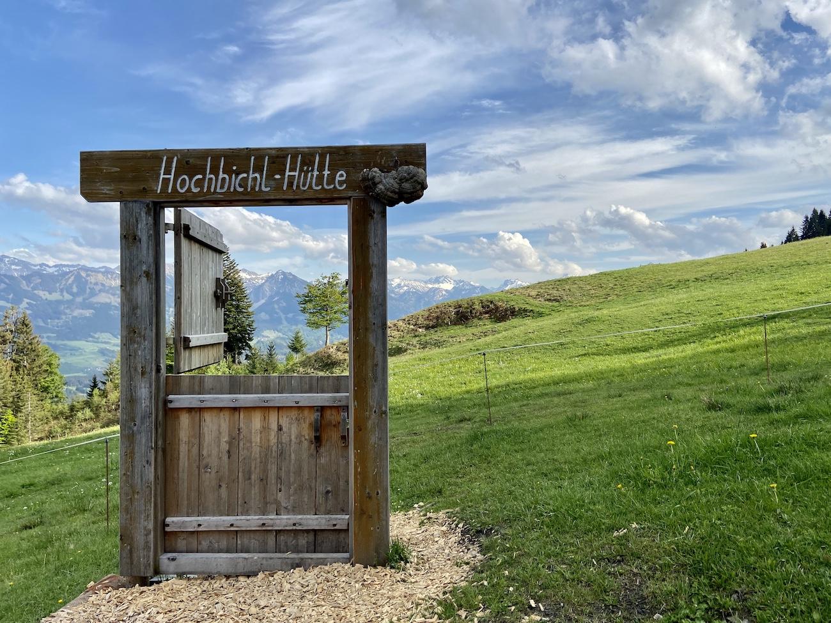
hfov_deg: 67.3
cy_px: 312
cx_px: 416
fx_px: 624
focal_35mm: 26
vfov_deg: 53.1
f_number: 1.8
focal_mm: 4.25
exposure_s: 1/2141
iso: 32
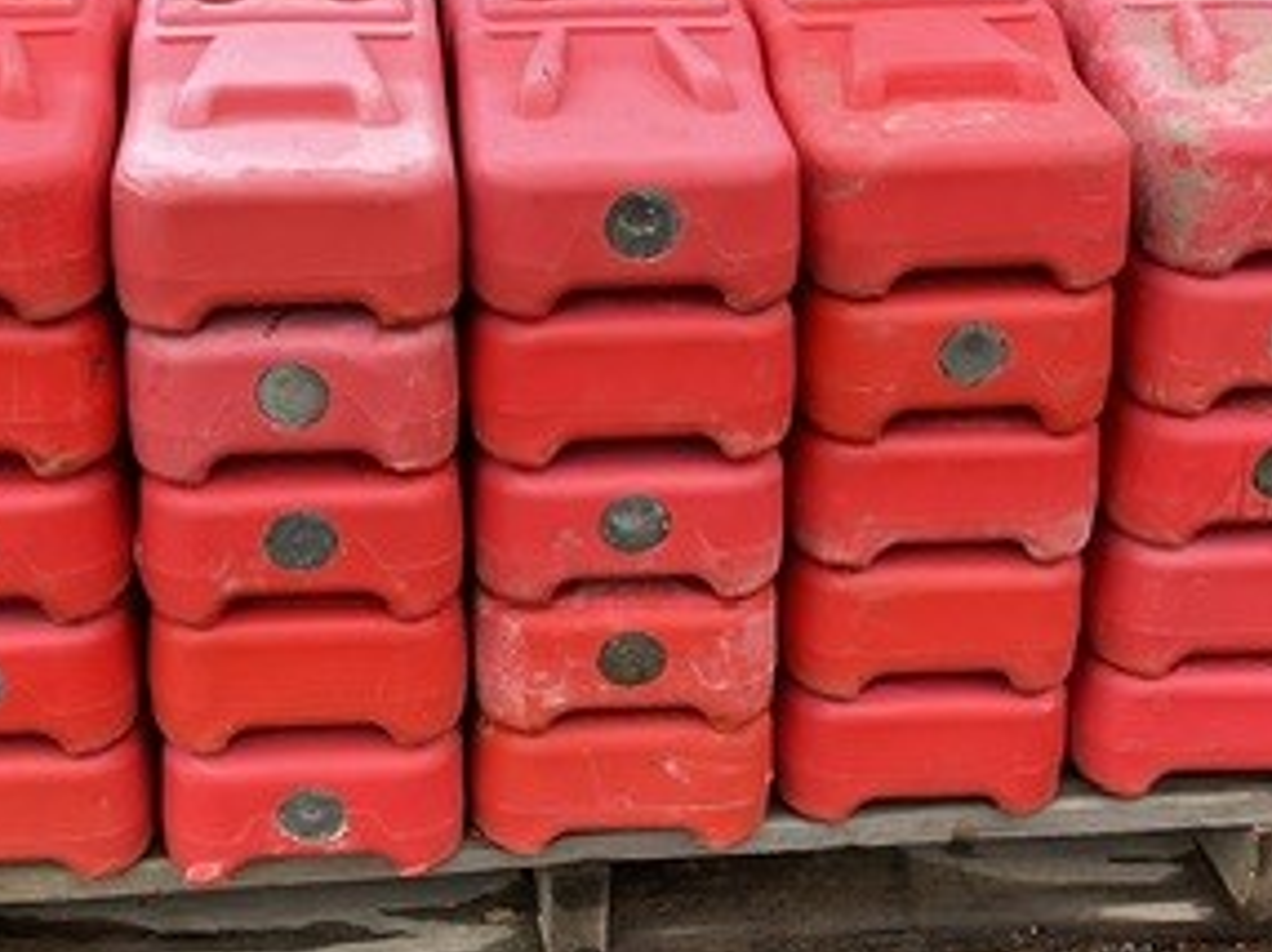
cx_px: 605
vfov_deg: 22.5
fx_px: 2386
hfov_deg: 29.8
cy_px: 427
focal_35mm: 65
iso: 16
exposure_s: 1/642
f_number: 1.8
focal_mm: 3
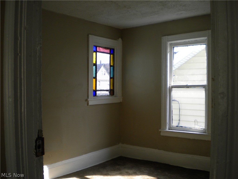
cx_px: 119
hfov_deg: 52.6
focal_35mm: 35
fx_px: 241
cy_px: 90
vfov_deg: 40.7
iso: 80
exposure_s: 1/164
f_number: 3.1
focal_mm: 6.3
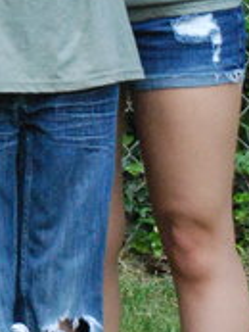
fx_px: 4291
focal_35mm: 448
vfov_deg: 4.4
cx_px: -387
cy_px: -240
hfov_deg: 3.3
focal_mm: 50
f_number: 8
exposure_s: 1/250
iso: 1600
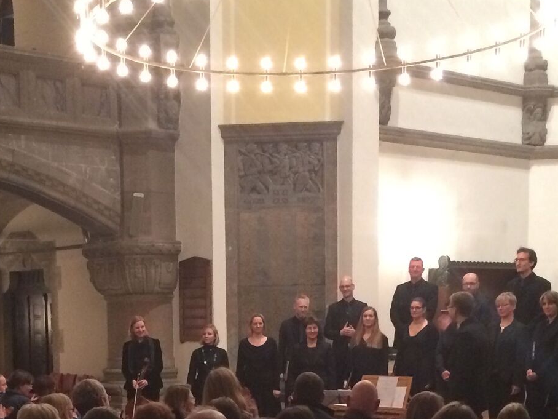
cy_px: 456
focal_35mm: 76
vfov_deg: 18.7
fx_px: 1225
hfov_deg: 25.6
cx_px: 198
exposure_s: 1/20
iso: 320
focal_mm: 4.12
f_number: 2.2
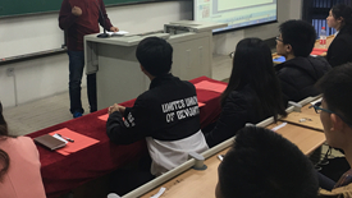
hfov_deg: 43.6
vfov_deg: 25.6
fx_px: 430
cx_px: 105
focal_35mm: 46
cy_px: 40
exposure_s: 1/17
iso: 32
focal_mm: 4.15
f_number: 2.2
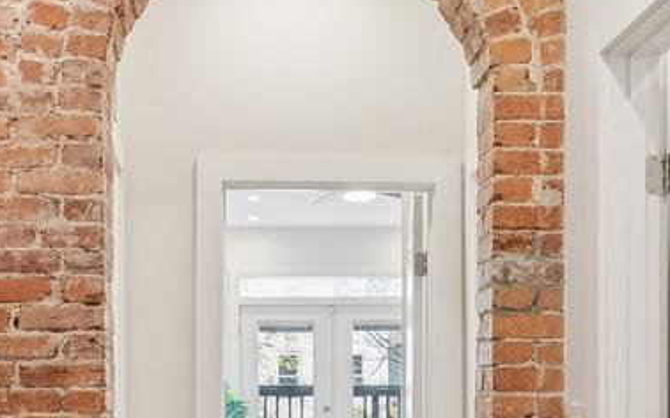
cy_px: 400
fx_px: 1059
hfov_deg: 35.0
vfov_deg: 21.7
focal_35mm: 58
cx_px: 277
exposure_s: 1/20
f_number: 7.1
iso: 640
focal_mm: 21
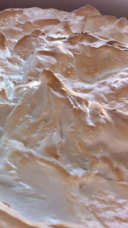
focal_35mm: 52
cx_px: -7
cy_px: 112
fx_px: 314
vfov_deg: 39.9
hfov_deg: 22.0
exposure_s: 1/60
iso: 100
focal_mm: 3.85
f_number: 2.8
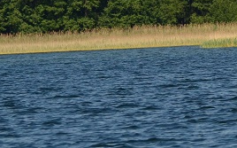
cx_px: 400
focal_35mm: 661
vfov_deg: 2.0
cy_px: -27
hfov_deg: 3.2
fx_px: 4266
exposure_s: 1/8000
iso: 560
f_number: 4.8
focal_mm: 116
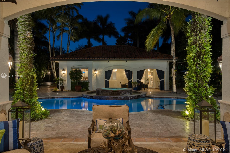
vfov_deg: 43.6
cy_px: 76
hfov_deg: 61.9
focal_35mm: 30
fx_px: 192
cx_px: 115
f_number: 11
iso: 100
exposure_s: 5
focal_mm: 30
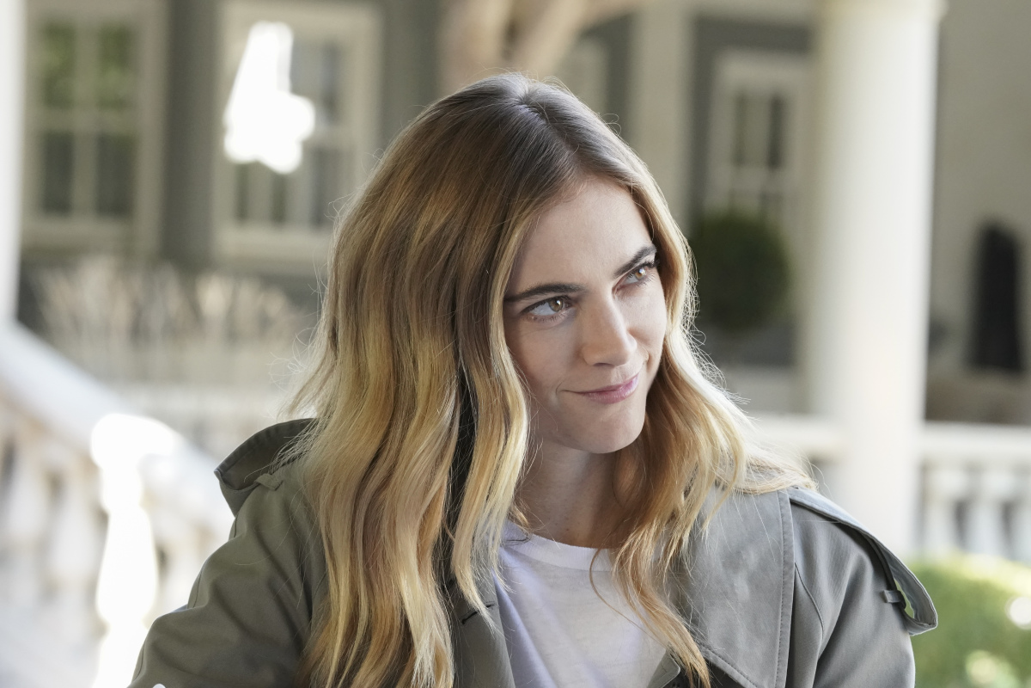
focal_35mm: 259
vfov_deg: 5.3
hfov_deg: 8.0
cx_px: 516
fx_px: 7417
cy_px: 344
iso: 8000
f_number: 13
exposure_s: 1/200
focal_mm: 259
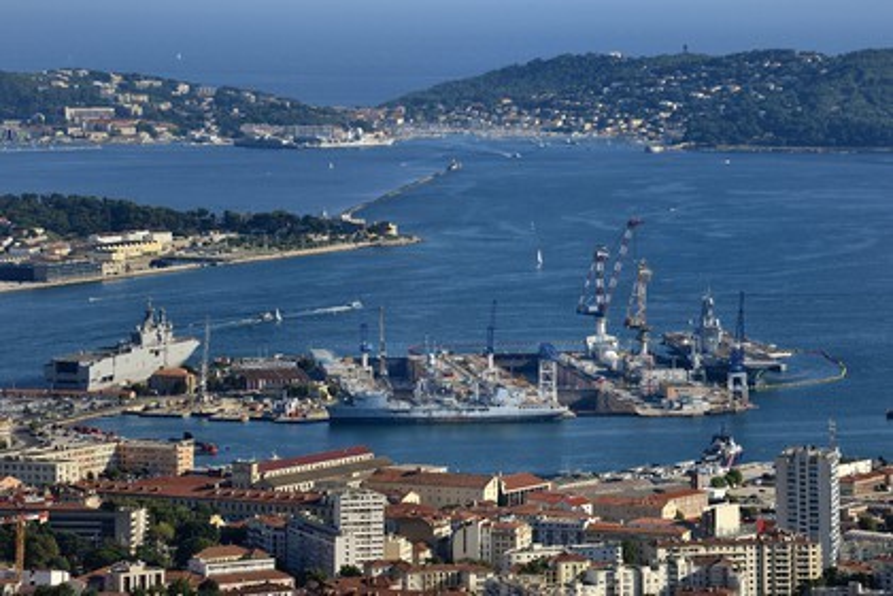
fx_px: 4961
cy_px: 298
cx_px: 446
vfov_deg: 6.9
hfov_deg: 10.3
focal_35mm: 200
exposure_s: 1/320
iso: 100
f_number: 9
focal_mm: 200
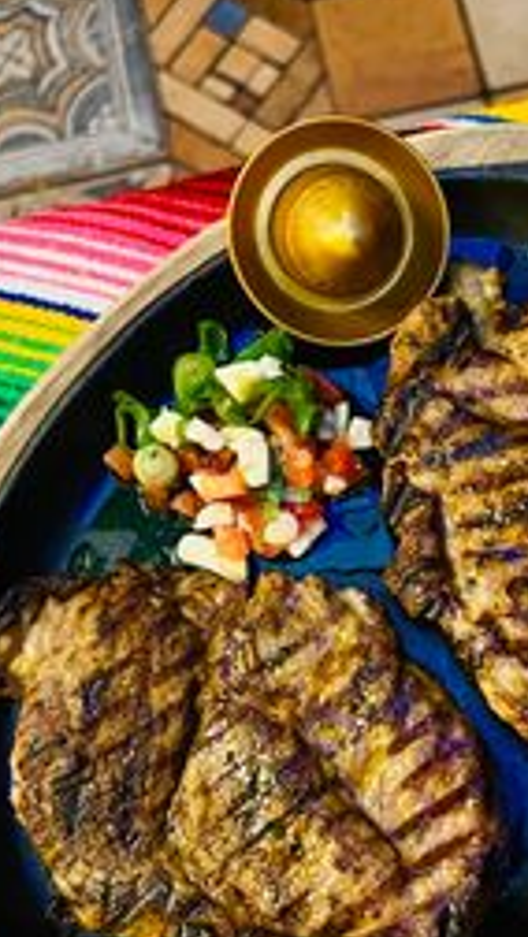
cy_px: 470
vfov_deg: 42.9
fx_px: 1193
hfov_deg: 24.2
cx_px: 483
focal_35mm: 48
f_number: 1.5
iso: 500
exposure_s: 1/25
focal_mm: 5.7
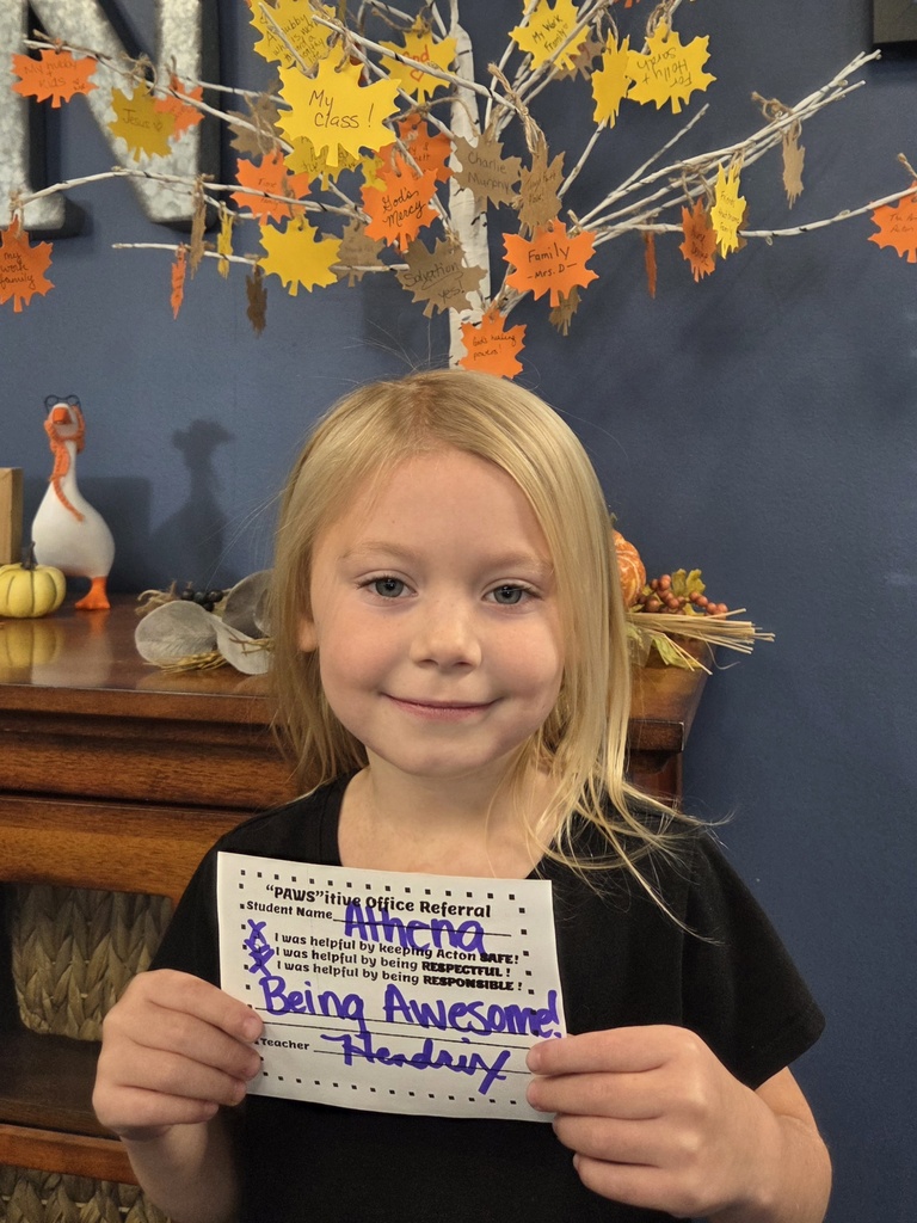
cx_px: 458
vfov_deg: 73.9
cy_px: 612
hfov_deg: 58.9
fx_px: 812
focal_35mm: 23
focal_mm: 5.4
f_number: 1.8
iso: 320
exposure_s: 1/120
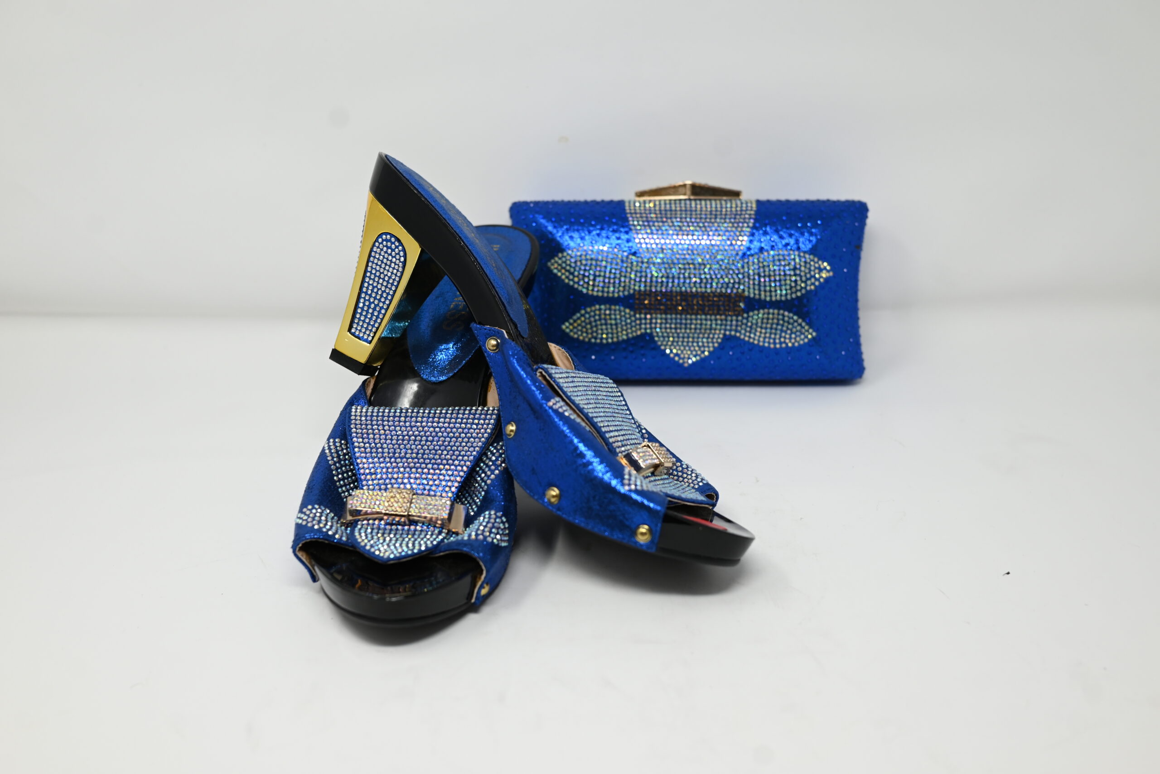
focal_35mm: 40
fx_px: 1289
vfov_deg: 33.4
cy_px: 387
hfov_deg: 48.4
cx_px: 580
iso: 400
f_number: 4.5
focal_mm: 40
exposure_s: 1/250
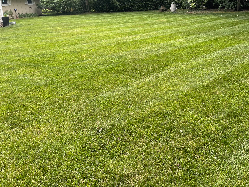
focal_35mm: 31
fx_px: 223
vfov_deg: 45.3
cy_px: 78
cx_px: 144
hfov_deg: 58.1
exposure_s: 1/454
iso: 32
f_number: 1.6
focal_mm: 5.1
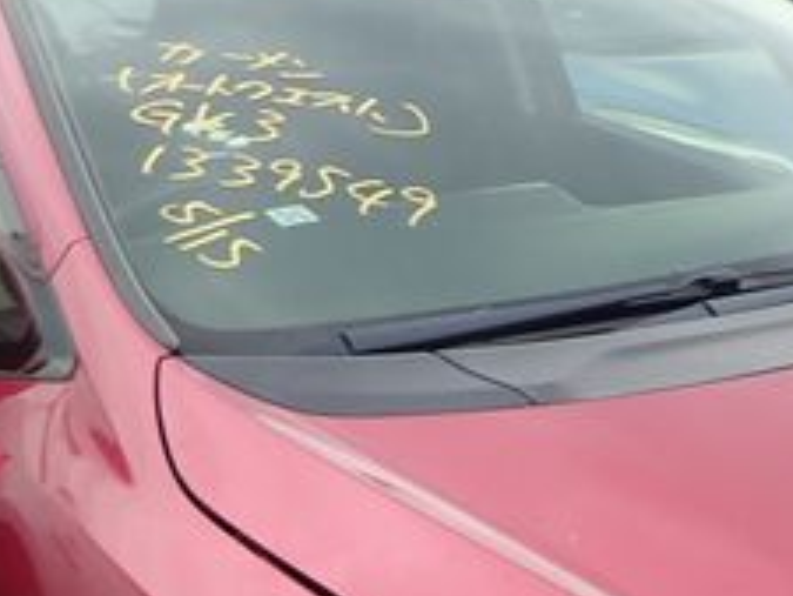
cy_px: 624
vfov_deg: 20.0
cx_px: 553
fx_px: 1627
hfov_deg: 27.2
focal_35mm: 71
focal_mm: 4.5
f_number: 2.8
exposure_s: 1/320
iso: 100
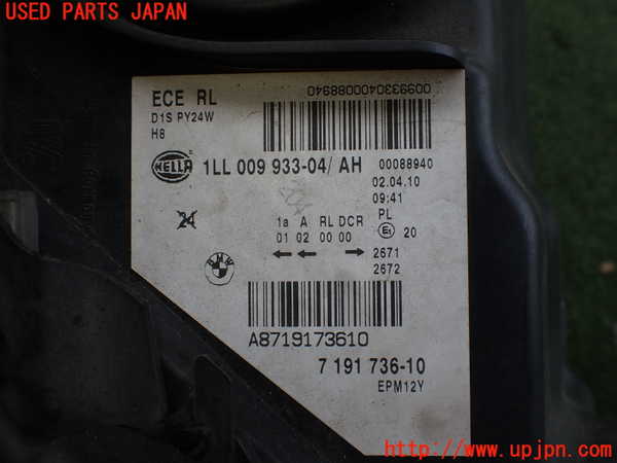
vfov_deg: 46.8
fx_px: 535
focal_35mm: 30
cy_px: 232
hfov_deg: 60.0
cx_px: 308
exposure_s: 1/320
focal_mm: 5.4
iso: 100
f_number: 3.2
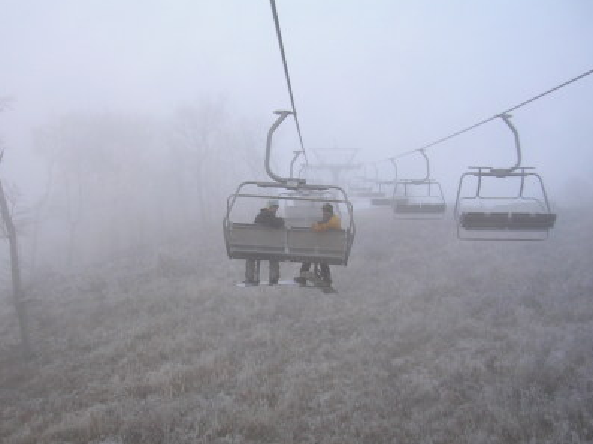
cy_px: 262
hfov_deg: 41.2
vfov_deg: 31.4
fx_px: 787
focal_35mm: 46
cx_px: 257
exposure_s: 1/30
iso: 50
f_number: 2.8
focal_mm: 5.8
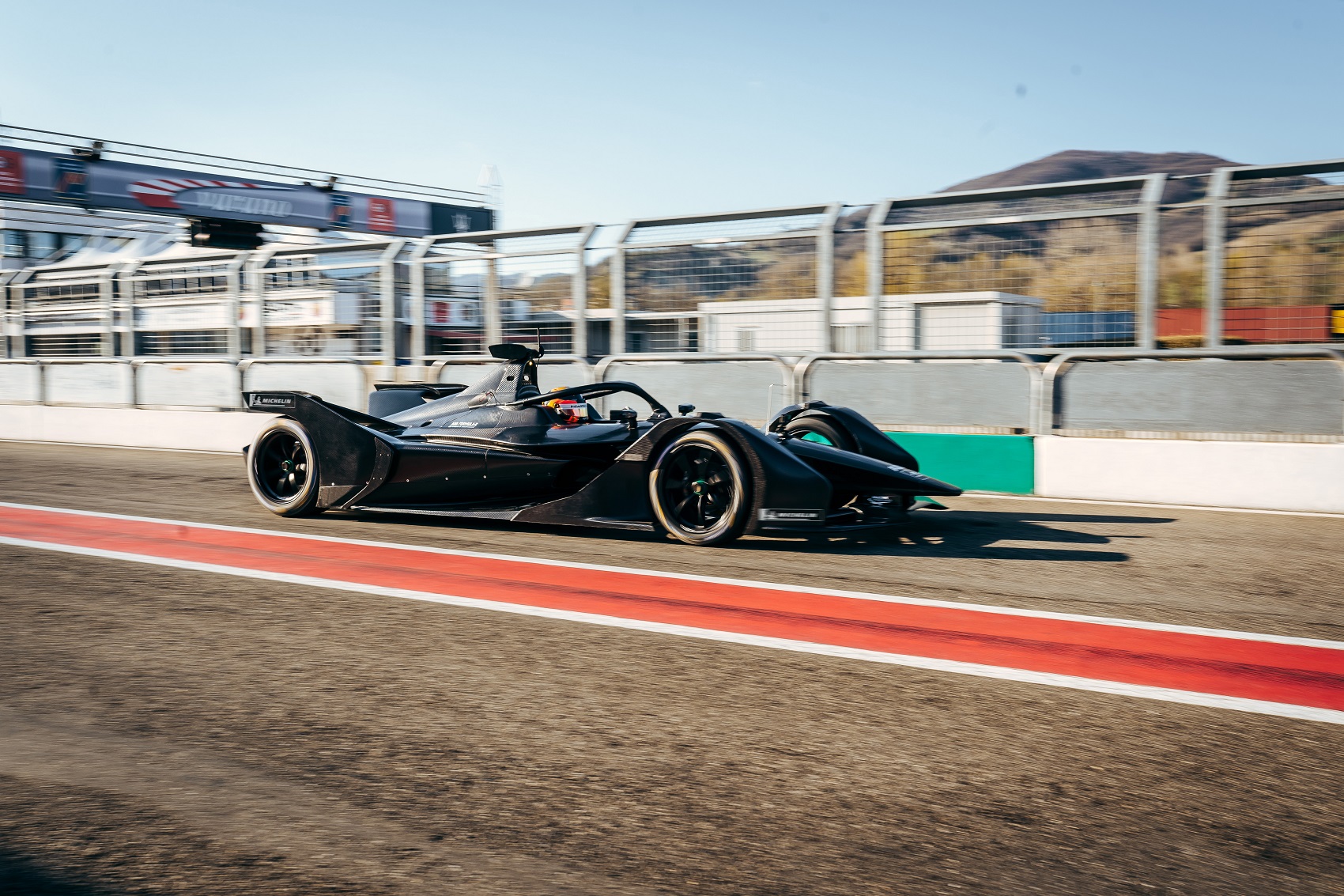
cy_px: 448
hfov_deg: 54.4
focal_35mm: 35
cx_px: 672
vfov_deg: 37.8
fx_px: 1306
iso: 100
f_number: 10
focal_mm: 35
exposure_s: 1/100
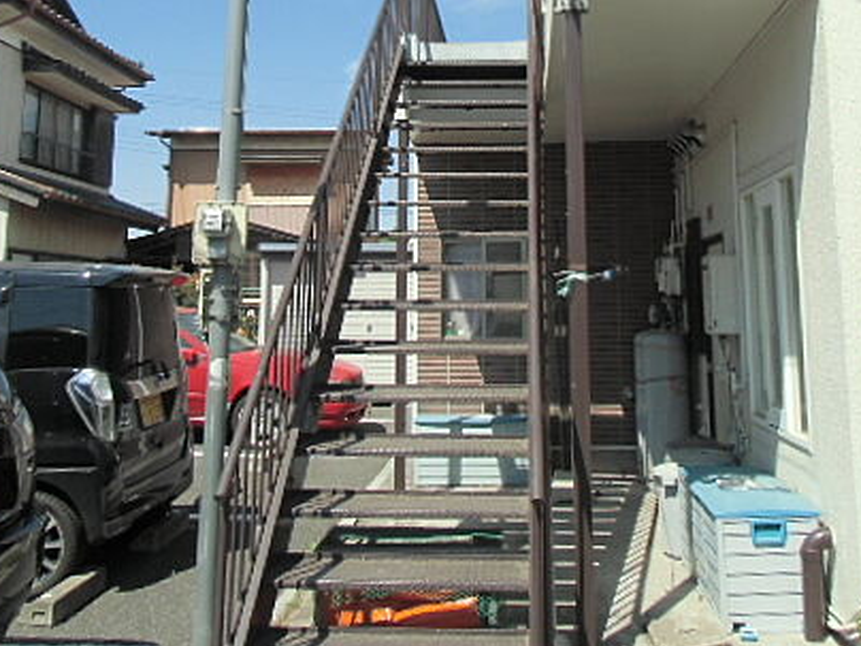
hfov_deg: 48.9
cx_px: 480
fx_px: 945
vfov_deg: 36.9
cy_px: 168
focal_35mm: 38
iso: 64
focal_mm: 4.24
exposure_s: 1/640
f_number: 3
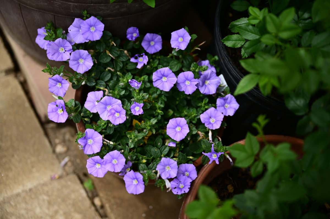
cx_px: 165
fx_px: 531
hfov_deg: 34.5
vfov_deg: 23.3
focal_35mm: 58
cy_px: 110
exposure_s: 1/500
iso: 125
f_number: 2.8
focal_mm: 58
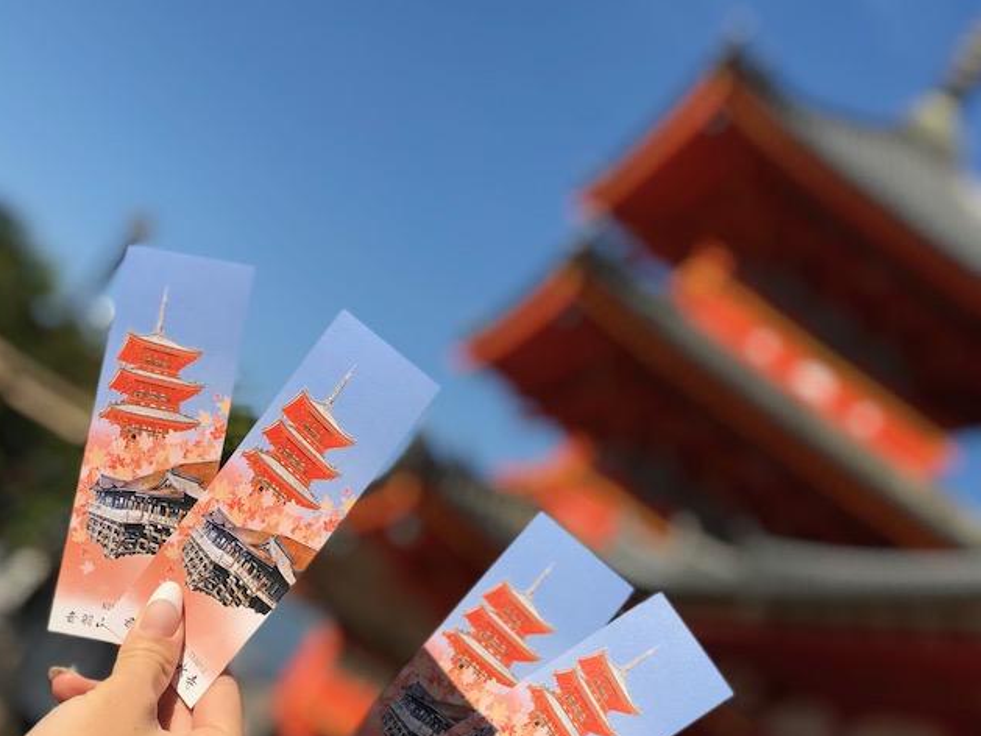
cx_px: 483
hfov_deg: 33.2
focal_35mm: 58
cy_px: 370
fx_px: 1644
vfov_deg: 25.2
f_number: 2.8
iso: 20
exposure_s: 1/1709
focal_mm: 6.6
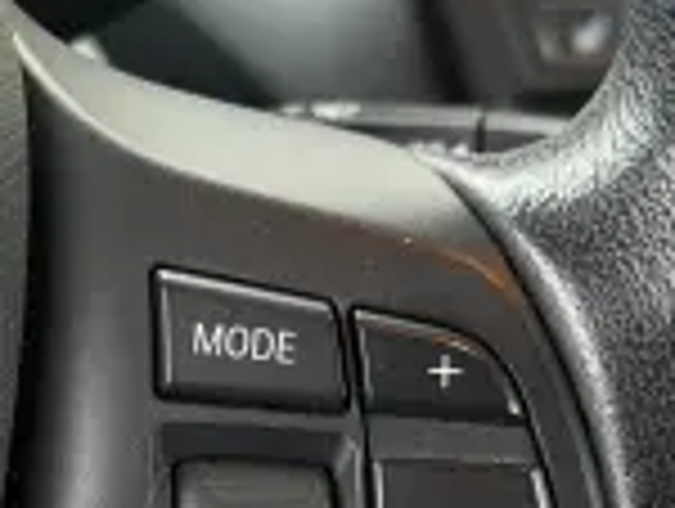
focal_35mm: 115
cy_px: 521
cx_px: 342
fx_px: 2246
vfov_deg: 12.7
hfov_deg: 17.1
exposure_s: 1/60
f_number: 1.78
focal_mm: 6.76
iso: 200
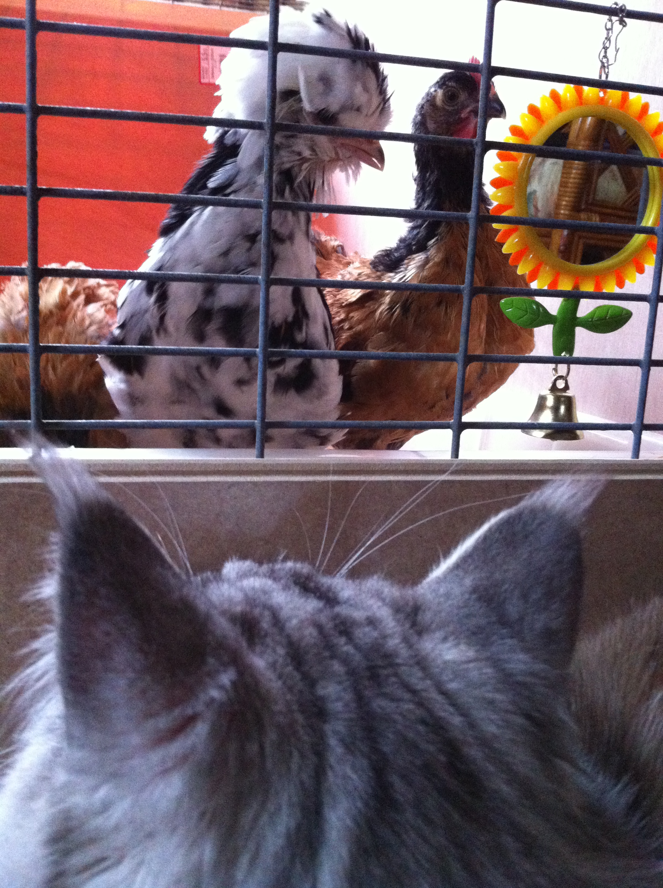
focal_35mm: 35
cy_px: 444
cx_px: 332
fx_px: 896
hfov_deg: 40.6
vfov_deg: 52.7
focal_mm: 3.85
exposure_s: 1/17
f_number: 2.8
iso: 640
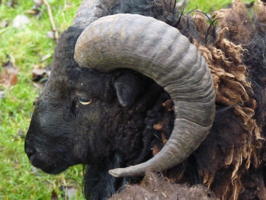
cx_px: 133
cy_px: 100
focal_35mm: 163
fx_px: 1253
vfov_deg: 9.1
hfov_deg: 12.1
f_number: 3.7
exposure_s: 1/80
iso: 800
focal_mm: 29
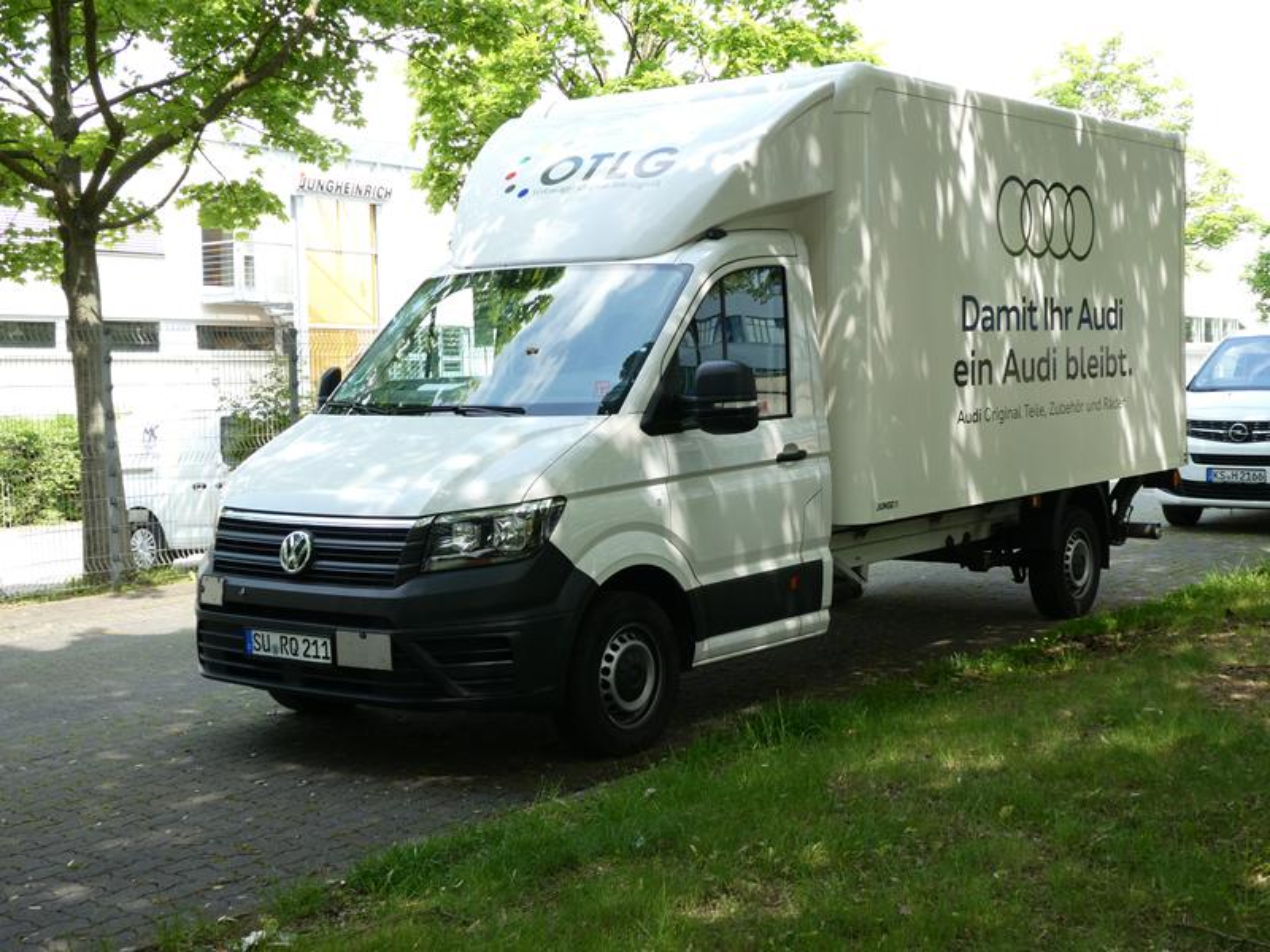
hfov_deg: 40.4
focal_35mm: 47
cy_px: 476
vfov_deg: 30.9
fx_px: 1724
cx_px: 635
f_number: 4
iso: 80
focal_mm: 8.4
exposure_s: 1/100
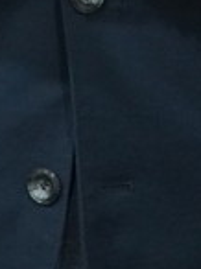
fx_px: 2003
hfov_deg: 5.7
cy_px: -461
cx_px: 9
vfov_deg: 7.1
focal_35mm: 258
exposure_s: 1/160
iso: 2500
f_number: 4
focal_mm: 29
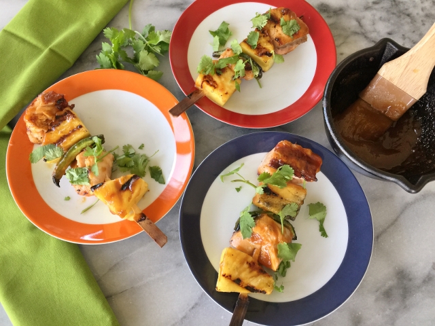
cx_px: 218
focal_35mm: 29
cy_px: 163
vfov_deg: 48.2
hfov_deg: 61.7
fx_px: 364
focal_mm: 4.15
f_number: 2.2
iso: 32
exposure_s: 1/40
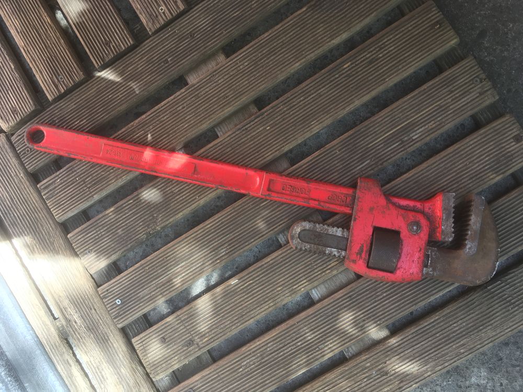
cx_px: 262
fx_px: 438
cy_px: 196
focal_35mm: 29
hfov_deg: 61.7
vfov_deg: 48.2
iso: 32
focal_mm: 4.15
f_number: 2.2
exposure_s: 1/50
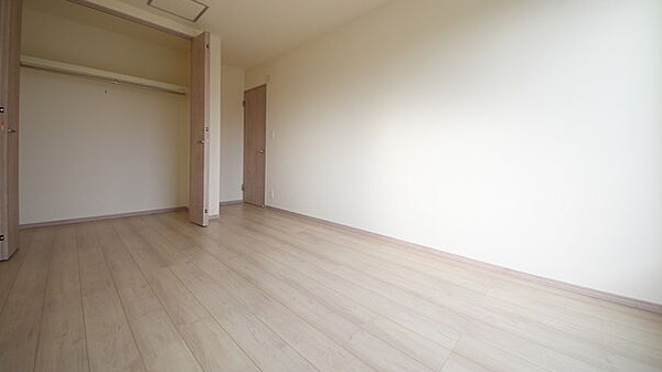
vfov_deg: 78.0
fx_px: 228
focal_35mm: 13
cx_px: 341
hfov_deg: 110.8
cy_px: 163
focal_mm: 8
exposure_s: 1/80
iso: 400
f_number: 4.5
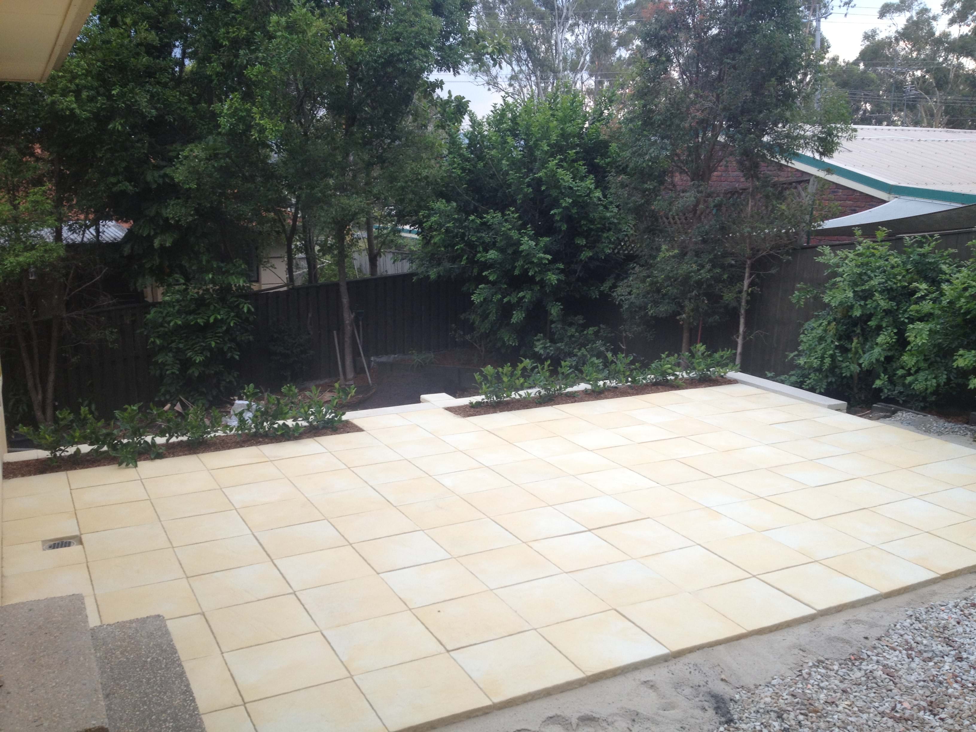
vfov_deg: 40.7
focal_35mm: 35
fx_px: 987
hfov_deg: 52.6
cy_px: 366
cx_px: 488
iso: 50
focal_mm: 4.28
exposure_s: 1/190
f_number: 2.4
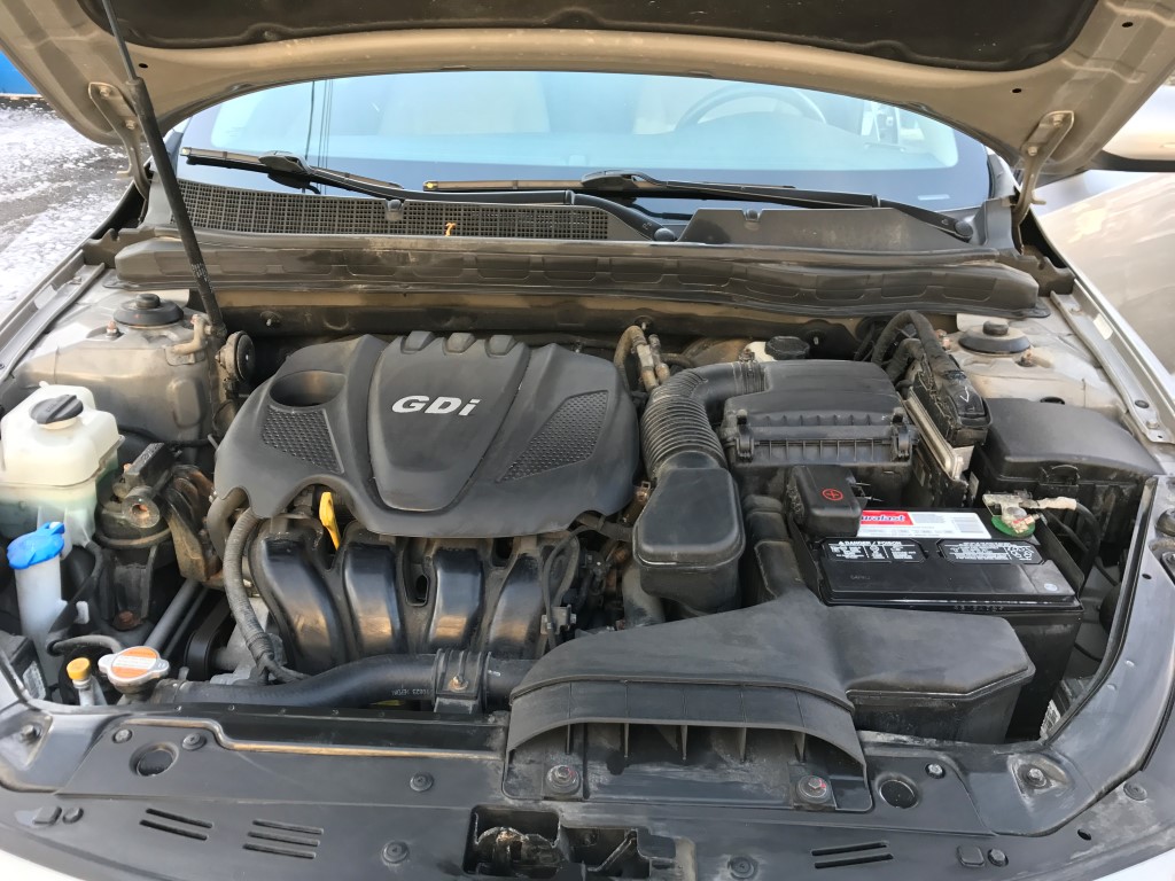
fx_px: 950
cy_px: 440
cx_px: 588
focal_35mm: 28
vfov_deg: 49.7
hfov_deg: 63.4
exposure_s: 1/120
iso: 40
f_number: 1.8
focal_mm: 3.99
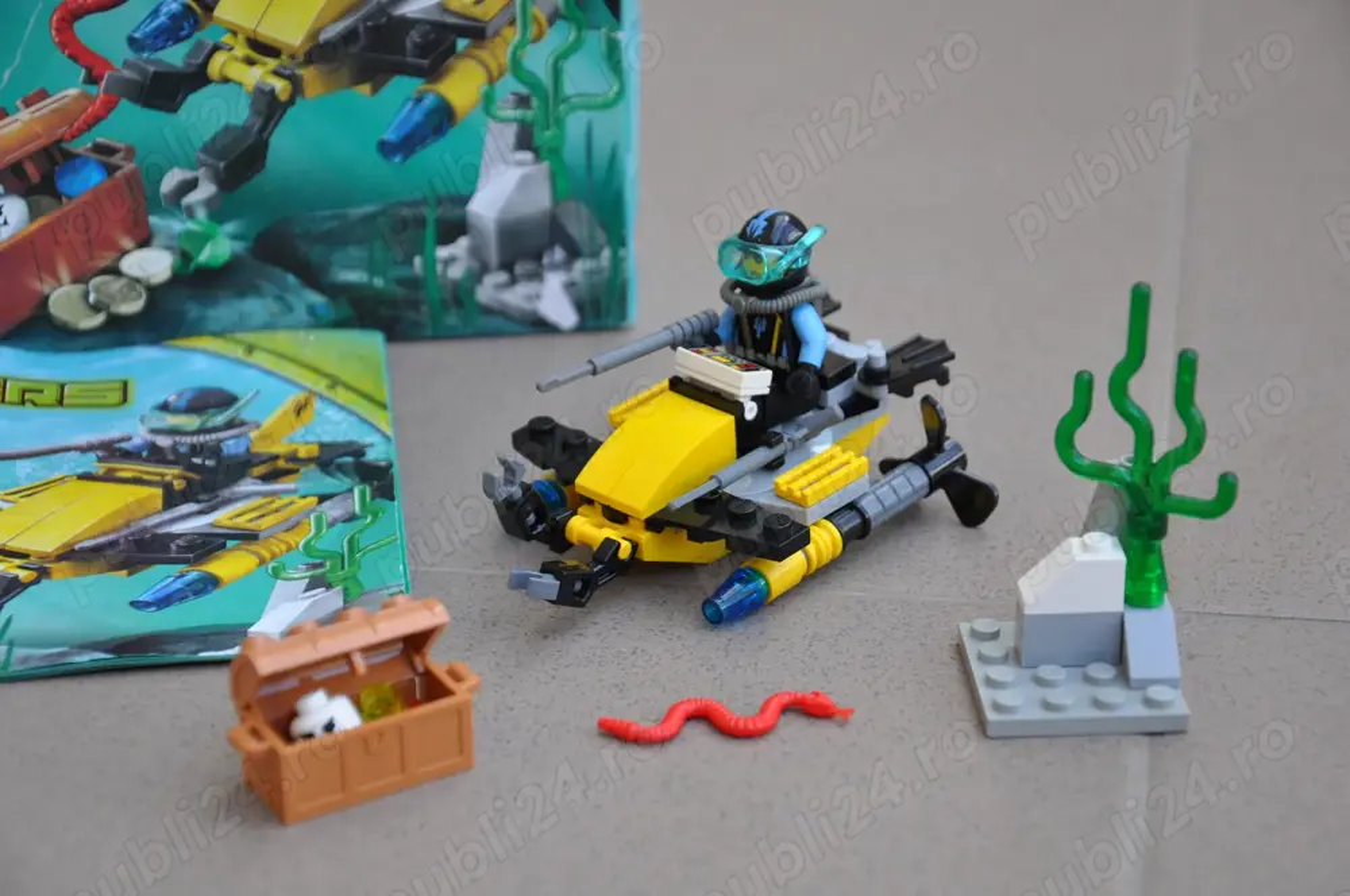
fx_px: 3932
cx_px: 675
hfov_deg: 19.5
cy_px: 448
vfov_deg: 13.0
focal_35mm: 105
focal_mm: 70
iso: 400
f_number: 5.3
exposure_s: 1/125
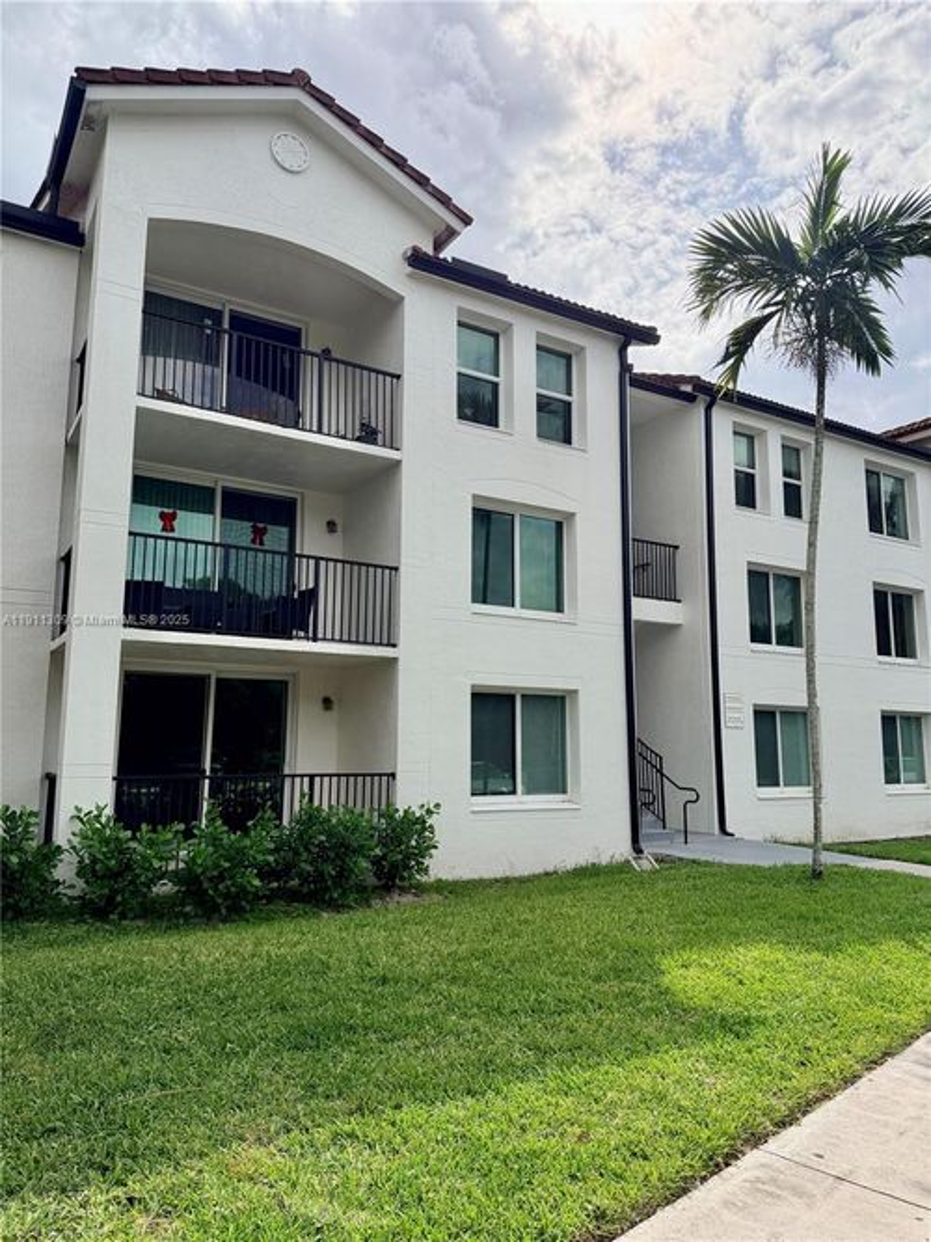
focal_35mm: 24
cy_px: 621
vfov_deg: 71.6
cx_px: 466
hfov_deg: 56.8
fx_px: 861
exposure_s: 1/7353
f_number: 1.78
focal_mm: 6.76
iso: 100
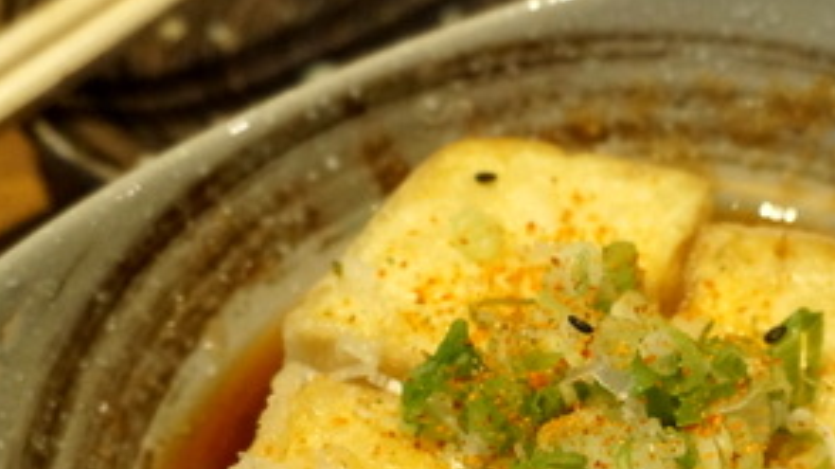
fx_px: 1815
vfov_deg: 14.3
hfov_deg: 25.5
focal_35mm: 82
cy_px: 553
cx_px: 656
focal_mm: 24
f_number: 4.5
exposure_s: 1/30
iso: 3200
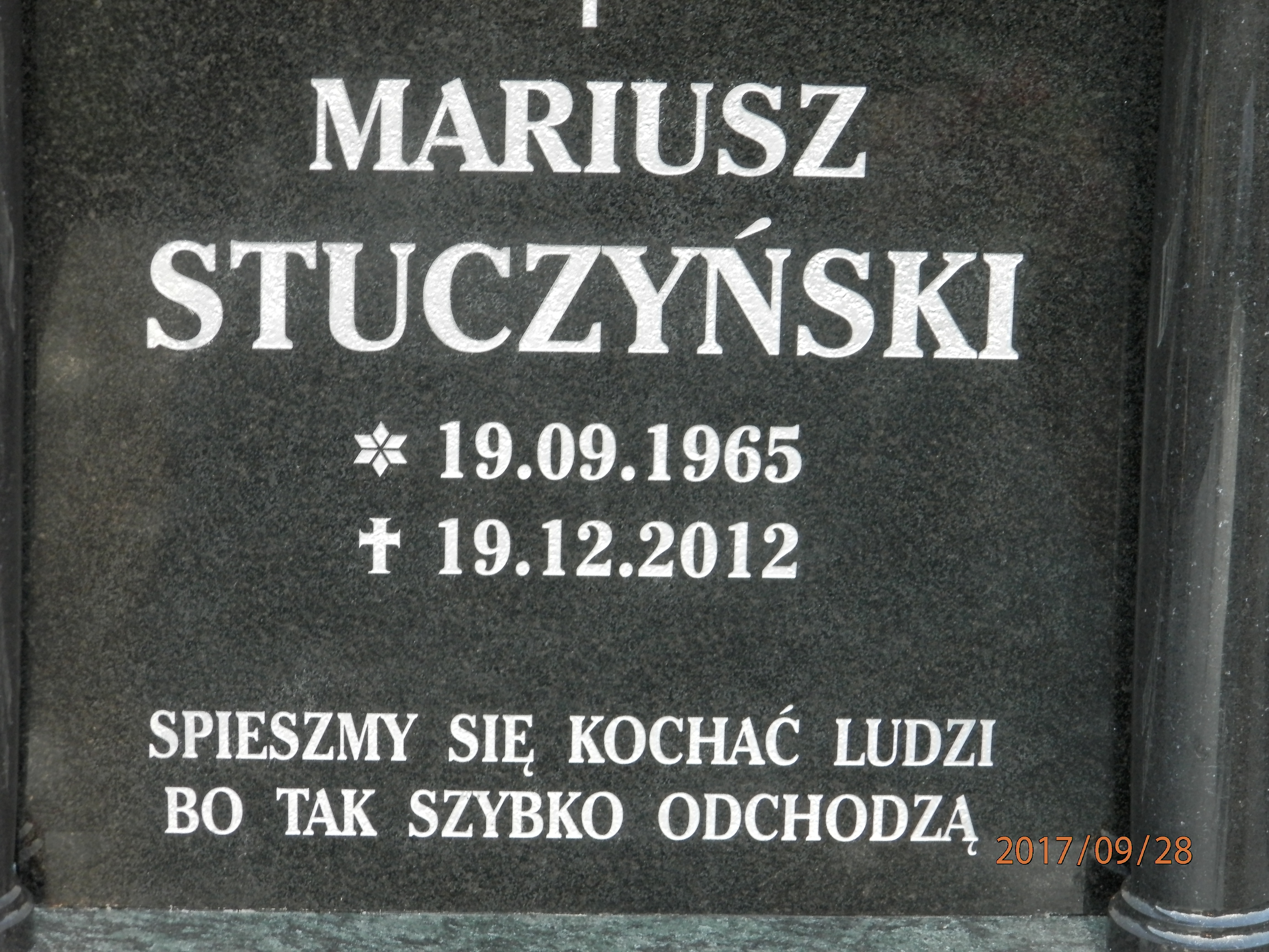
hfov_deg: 14.9
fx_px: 4839
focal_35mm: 132
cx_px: 634
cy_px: 476
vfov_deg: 11.2
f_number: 4.7
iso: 200
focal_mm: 23.6
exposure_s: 1/20
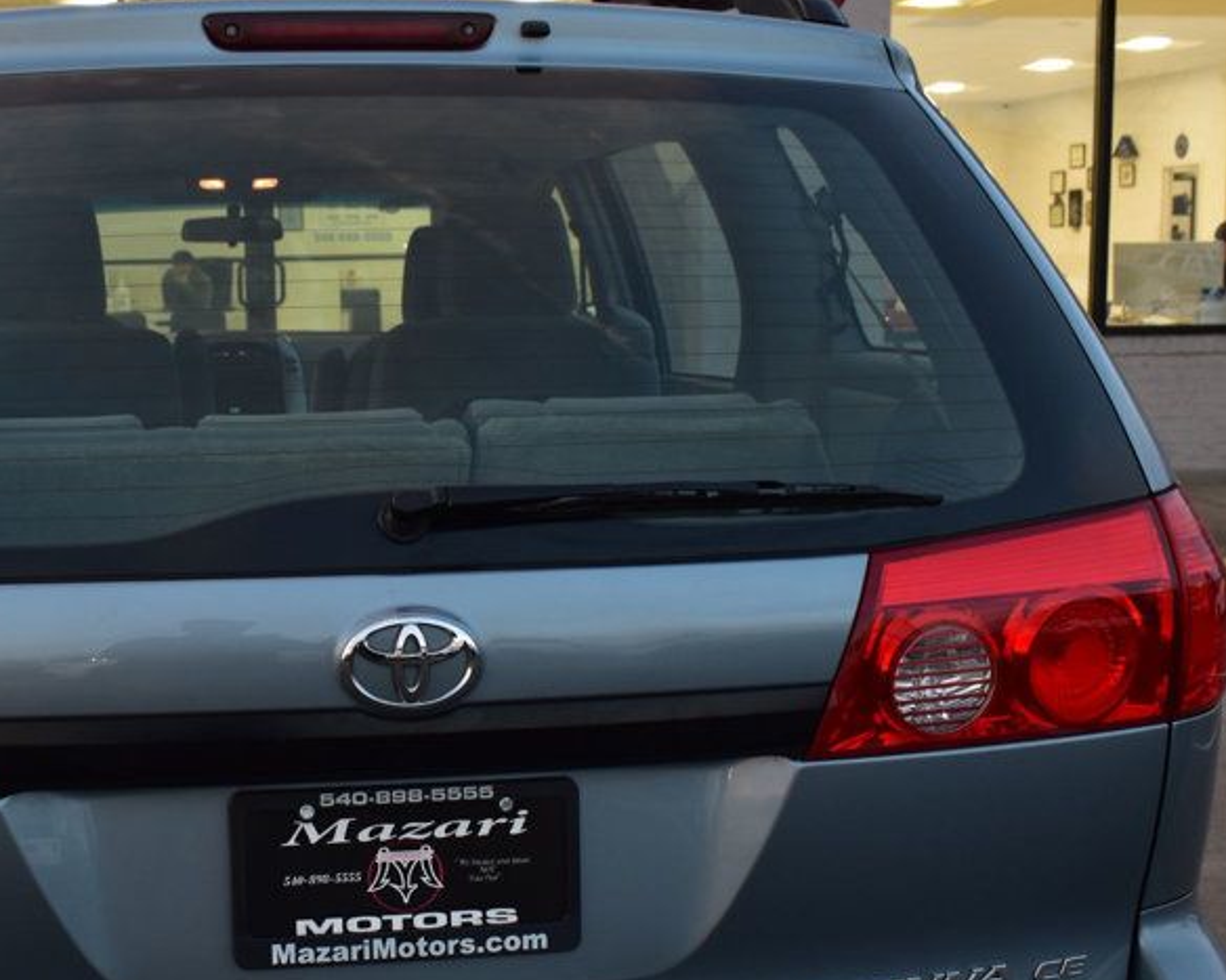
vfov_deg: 29.2
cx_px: 386
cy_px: 575
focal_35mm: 52
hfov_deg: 35.7
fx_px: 1880
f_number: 7.1
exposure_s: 1/25
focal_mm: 21
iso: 400
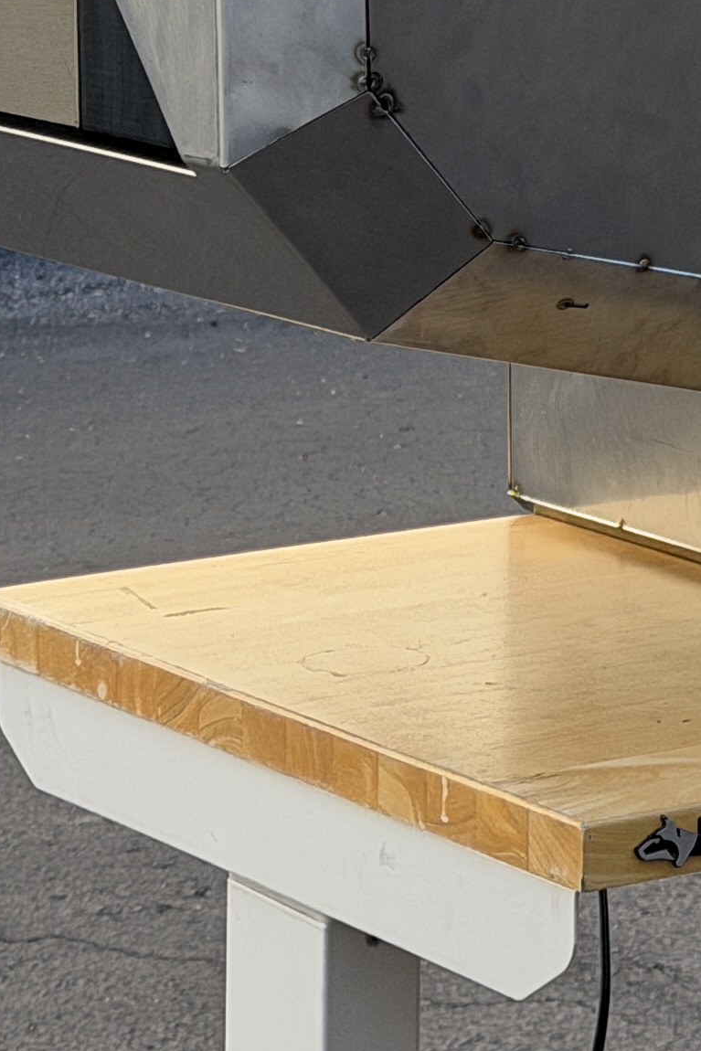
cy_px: -210
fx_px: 5110
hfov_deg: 7.6
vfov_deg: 11.5
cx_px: 1279
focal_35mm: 175
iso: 100
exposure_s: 1/906
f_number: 1.78
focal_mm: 6.76
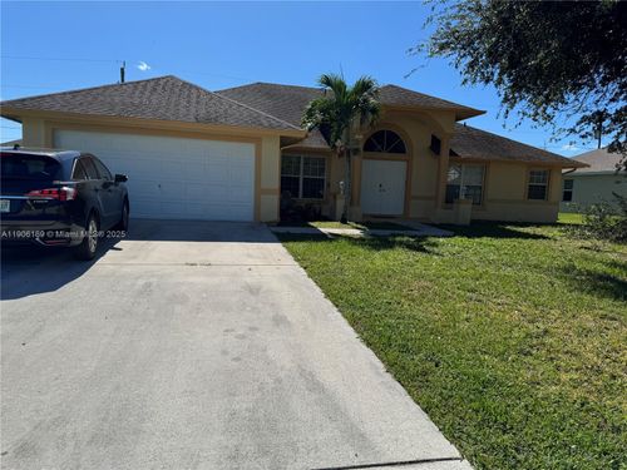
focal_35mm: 24
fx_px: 435
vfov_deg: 56.8
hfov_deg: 71.6
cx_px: 314
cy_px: 235
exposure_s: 1/7092
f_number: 1.78
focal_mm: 6.76
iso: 80
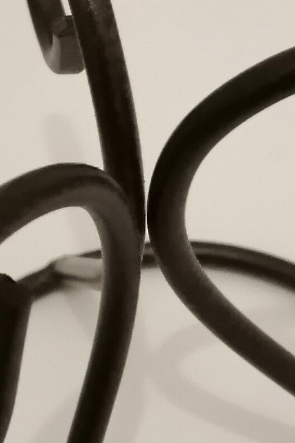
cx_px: 210
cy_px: 200
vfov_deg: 18.3
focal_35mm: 112
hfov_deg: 12.2
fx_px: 1377
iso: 500
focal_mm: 3.96
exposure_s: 1/50
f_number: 1.8
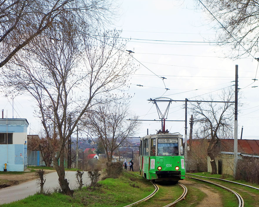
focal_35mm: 106
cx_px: 167
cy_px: 117
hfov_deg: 18.1
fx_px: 812
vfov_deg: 14.5
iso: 125
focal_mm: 30.81
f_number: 5
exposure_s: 1/500
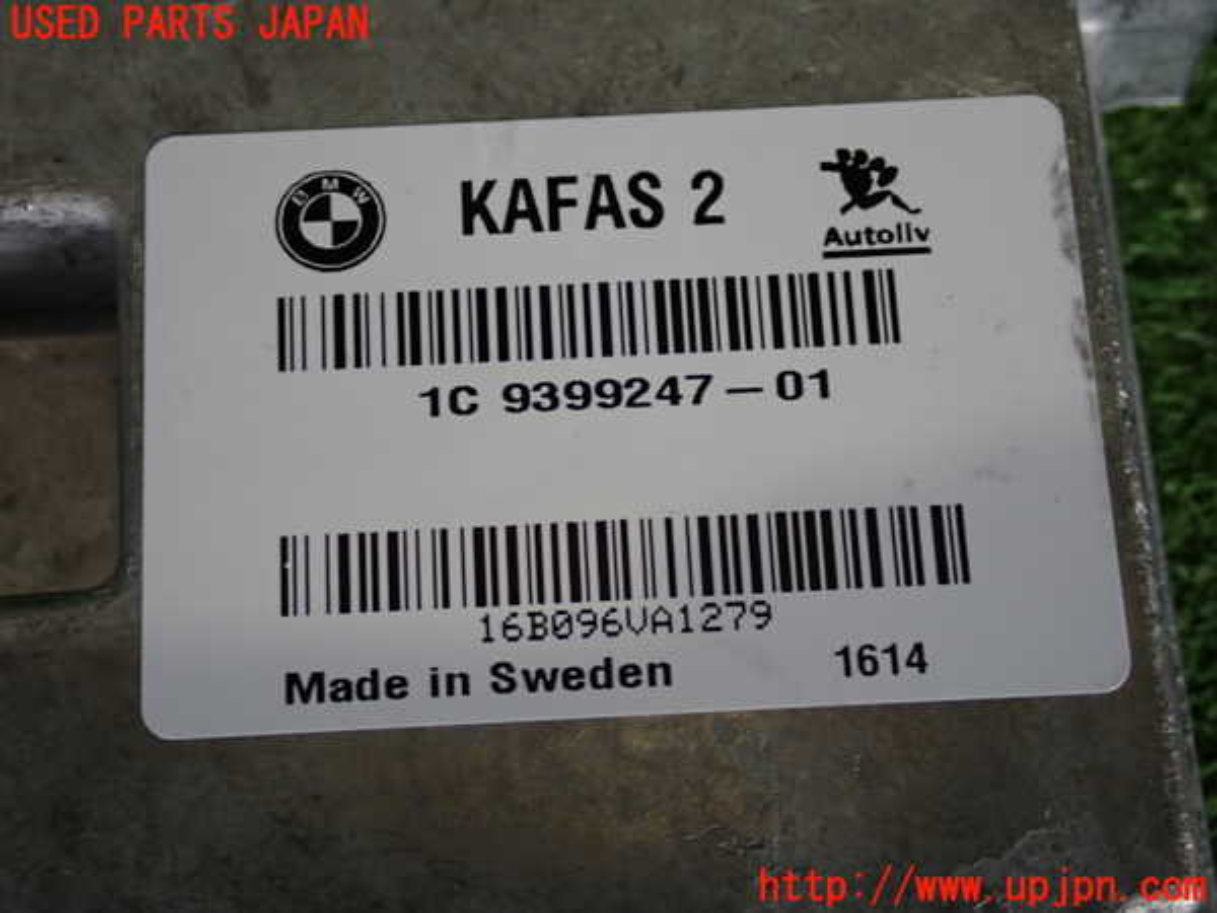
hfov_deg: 31.2
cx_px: 608
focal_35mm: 62
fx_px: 2180
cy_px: 456
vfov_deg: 23.7
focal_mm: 11.09
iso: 320
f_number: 3.6
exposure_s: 1/60
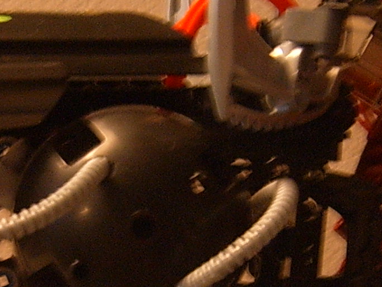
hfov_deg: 14.6
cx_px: 8
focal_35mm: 133
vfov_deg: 11.0
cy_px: 289
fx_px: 1468
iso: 100
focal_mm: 5.8
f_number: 2.8
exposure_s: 1/10
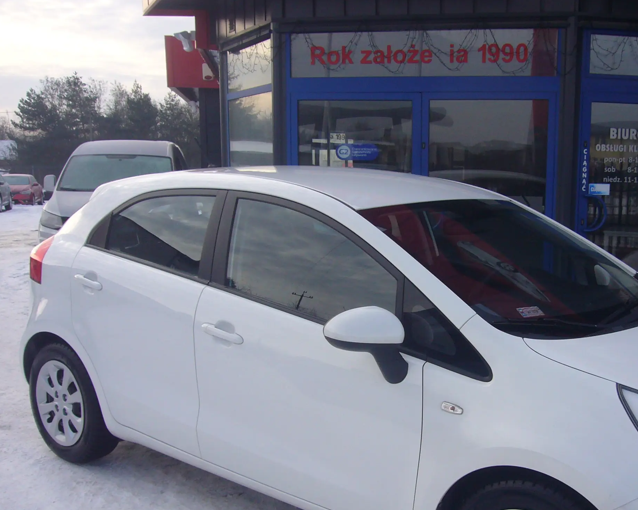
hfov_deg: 43.0
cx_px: 443
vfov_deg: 35.3
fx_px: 793
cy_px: 344
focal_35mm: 42
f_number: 5.6
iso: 80
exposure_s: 1/200
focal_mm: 4.6
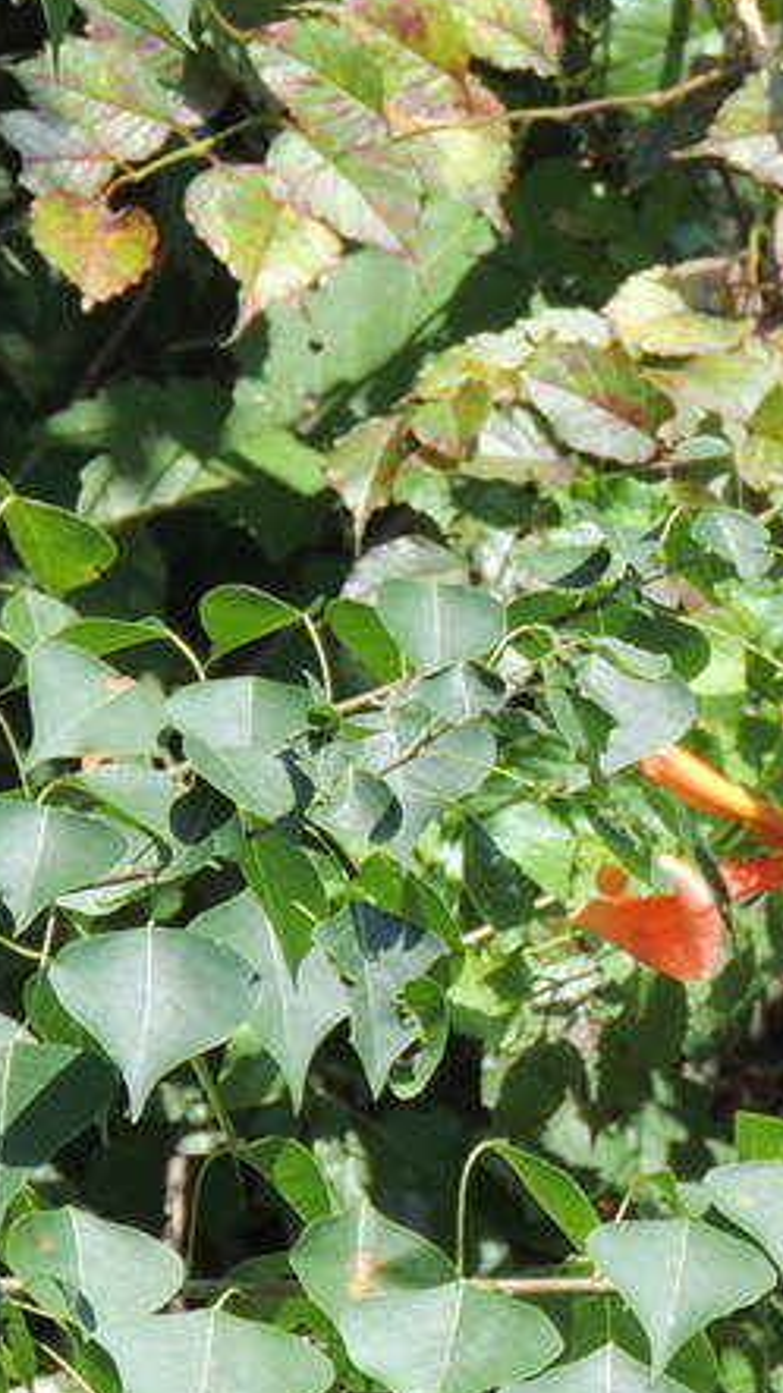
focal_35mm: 1101
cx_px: 940
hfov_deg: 1.1
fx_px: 40661
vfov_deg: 2.0
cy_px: 506
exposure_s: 1/200
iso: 100
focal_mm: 62.4
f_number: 4.8
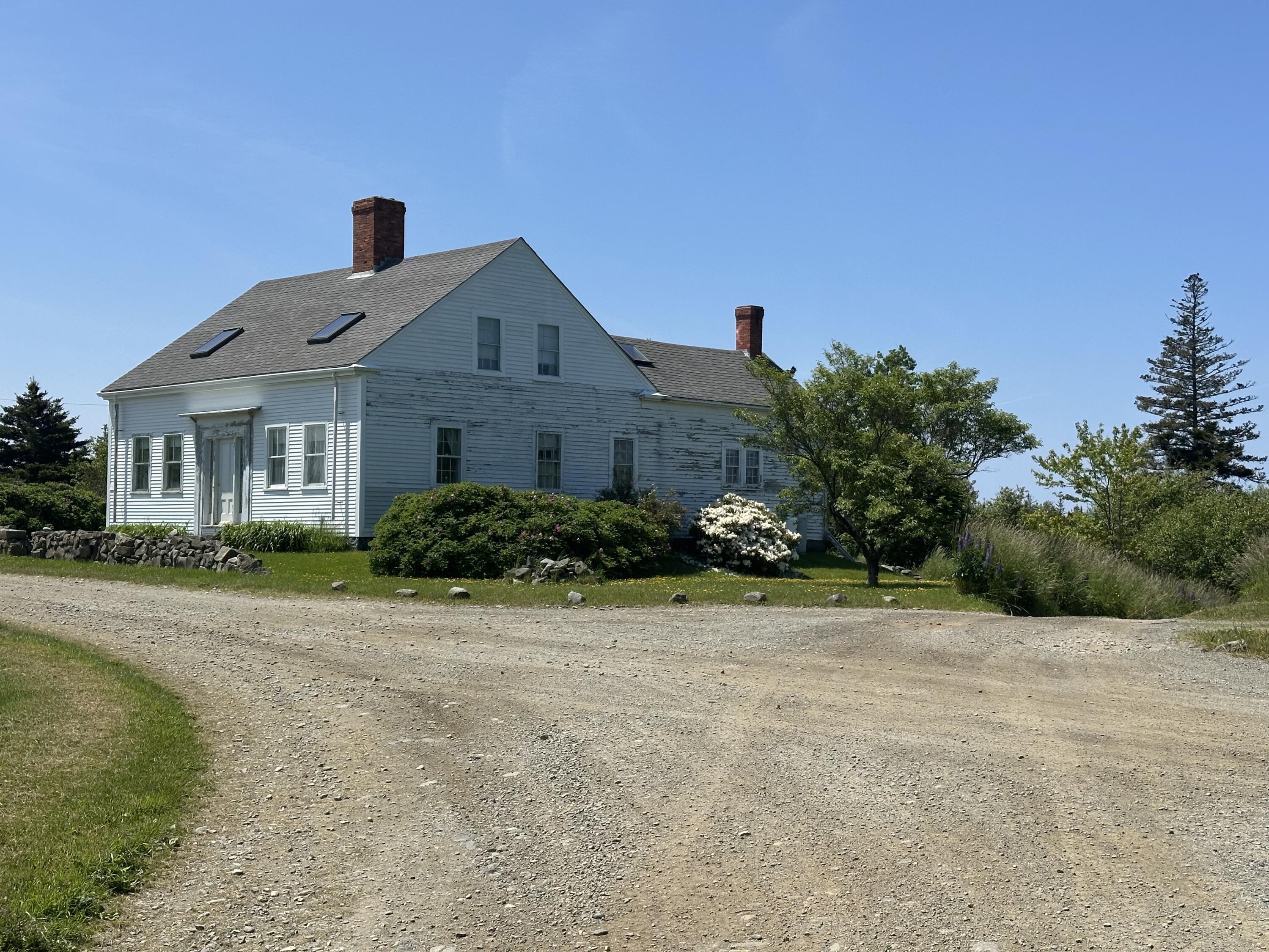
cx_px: 634
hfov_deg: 39.7
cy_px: 476
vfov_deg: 30.3
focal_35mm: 48
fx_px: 1760
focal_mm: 6.86
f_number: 1.78
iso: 64
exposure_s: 1/4785
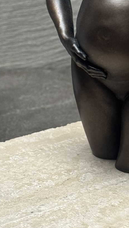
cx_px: 111
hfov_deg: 9.4
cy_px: 32
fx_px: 784
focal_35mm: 129
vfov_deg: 16.5
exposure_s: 1/40
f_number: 1.78
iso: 320
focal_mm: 6.76
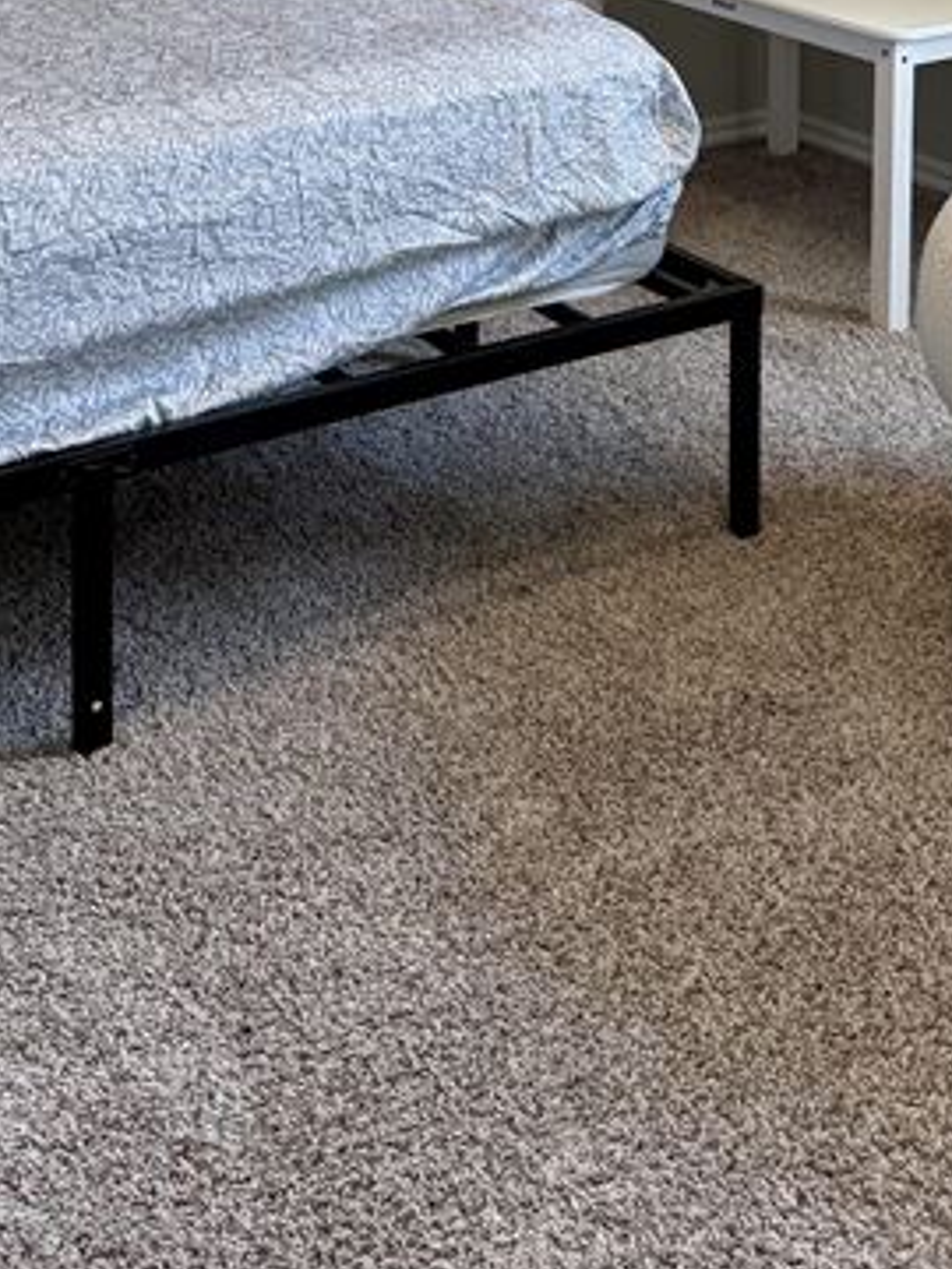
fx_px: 2347
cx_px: 465
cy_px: -268
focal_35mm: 64
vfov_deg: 26.7
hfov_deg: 22.9
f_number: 1.78
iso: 125
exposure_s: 1/120
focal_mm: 6.76
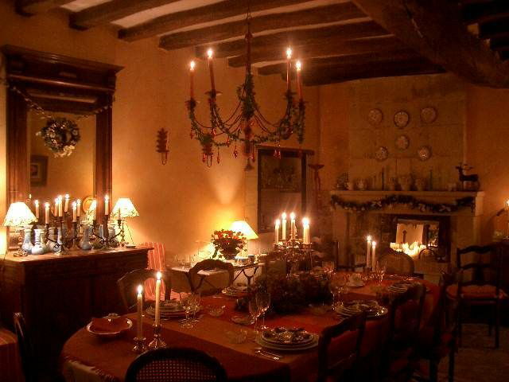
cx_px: 254
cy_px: 191
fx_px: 515
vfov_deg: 40.7
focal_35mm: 35
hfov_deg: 52.6
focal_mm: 5.8
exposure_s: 1/8
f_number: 2.6
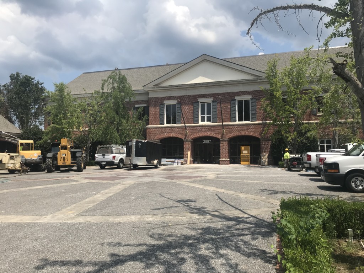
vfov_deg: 49.7
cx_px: 182
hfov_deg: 63.4
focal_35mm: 28
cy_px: 136
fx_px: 294
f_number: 1.8
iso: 20
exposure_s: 1/2907
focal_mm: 3.99
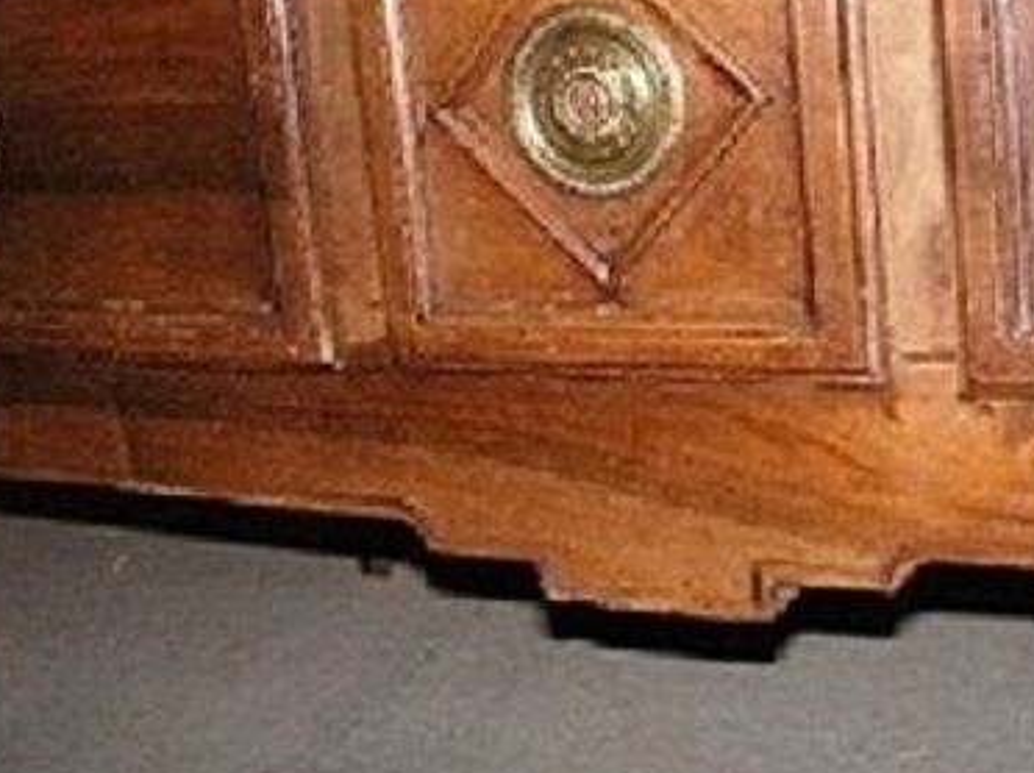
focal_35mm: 53
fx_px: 1581
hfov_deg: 35.7
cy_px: 224
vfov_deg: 27.2
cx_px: 723
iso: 160
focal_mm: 6
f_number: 4.8
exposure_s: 1/40
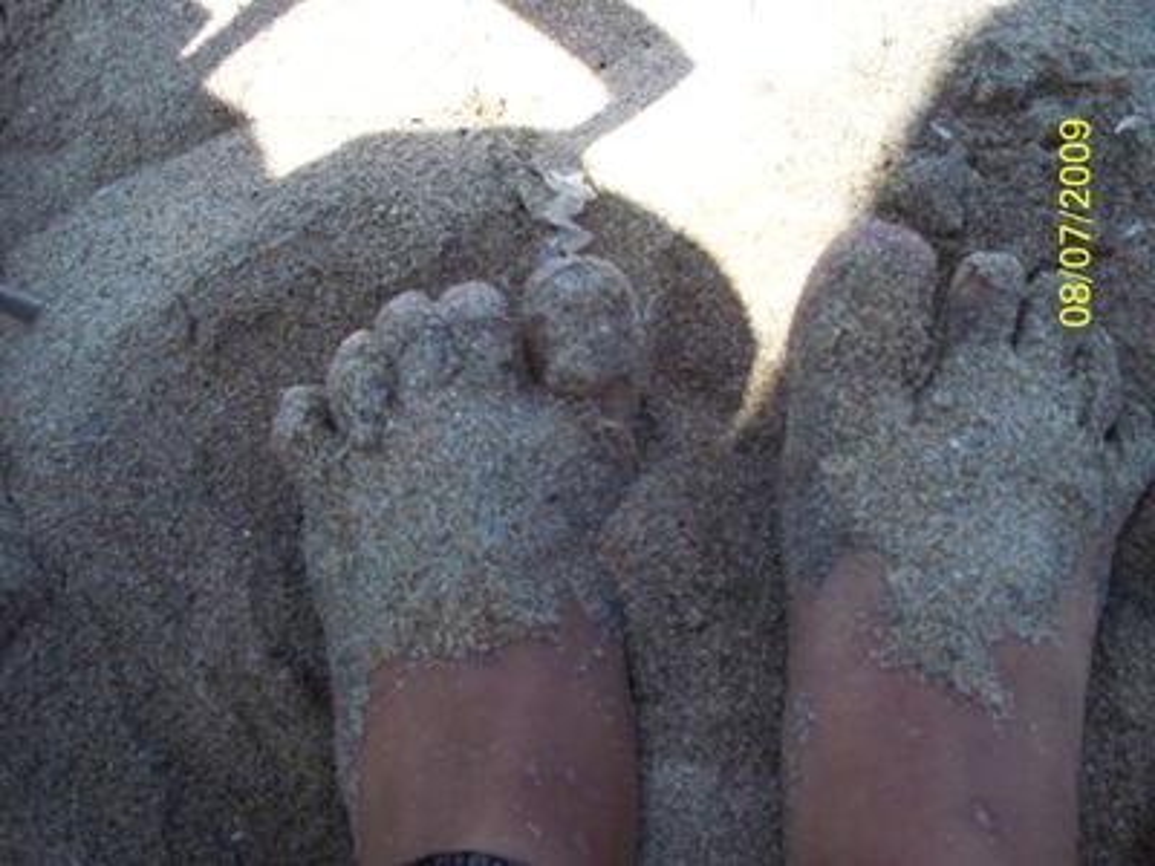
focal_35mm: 37
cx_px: 578
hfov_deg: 50.1
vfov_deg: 38.7
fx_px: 1235
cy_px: 433
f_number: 4.8
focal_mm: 7.9
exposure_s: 1/640
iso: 400
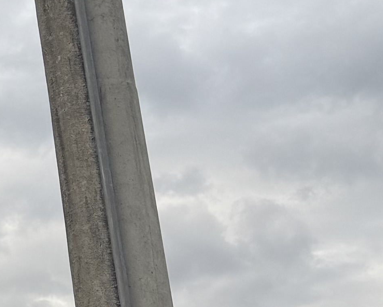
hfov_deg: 10.6
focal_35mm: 141
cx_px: -678
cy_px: 311
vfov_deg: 10.8
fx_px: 1598
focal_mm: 6.76
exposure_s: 1/214
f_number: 1.78
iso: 64
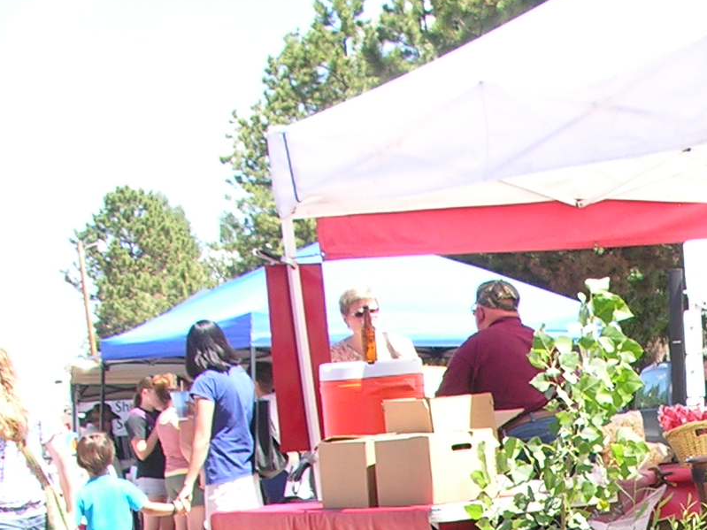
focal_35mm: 143
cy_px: 943
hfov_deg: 13.4
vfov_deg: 9.8
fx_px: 2920
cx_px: 857
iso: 50
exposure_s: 1/105
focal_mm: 8.9
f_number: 4
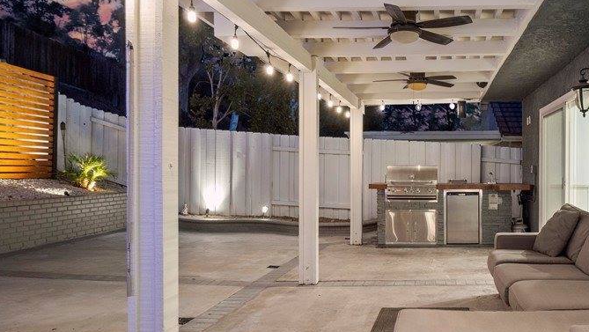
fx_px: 469
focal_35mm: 30
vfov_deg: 39.0
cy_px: 181
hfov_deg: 61.1
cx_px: 435
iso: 200
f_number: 7.1
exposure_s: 5
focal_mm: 9
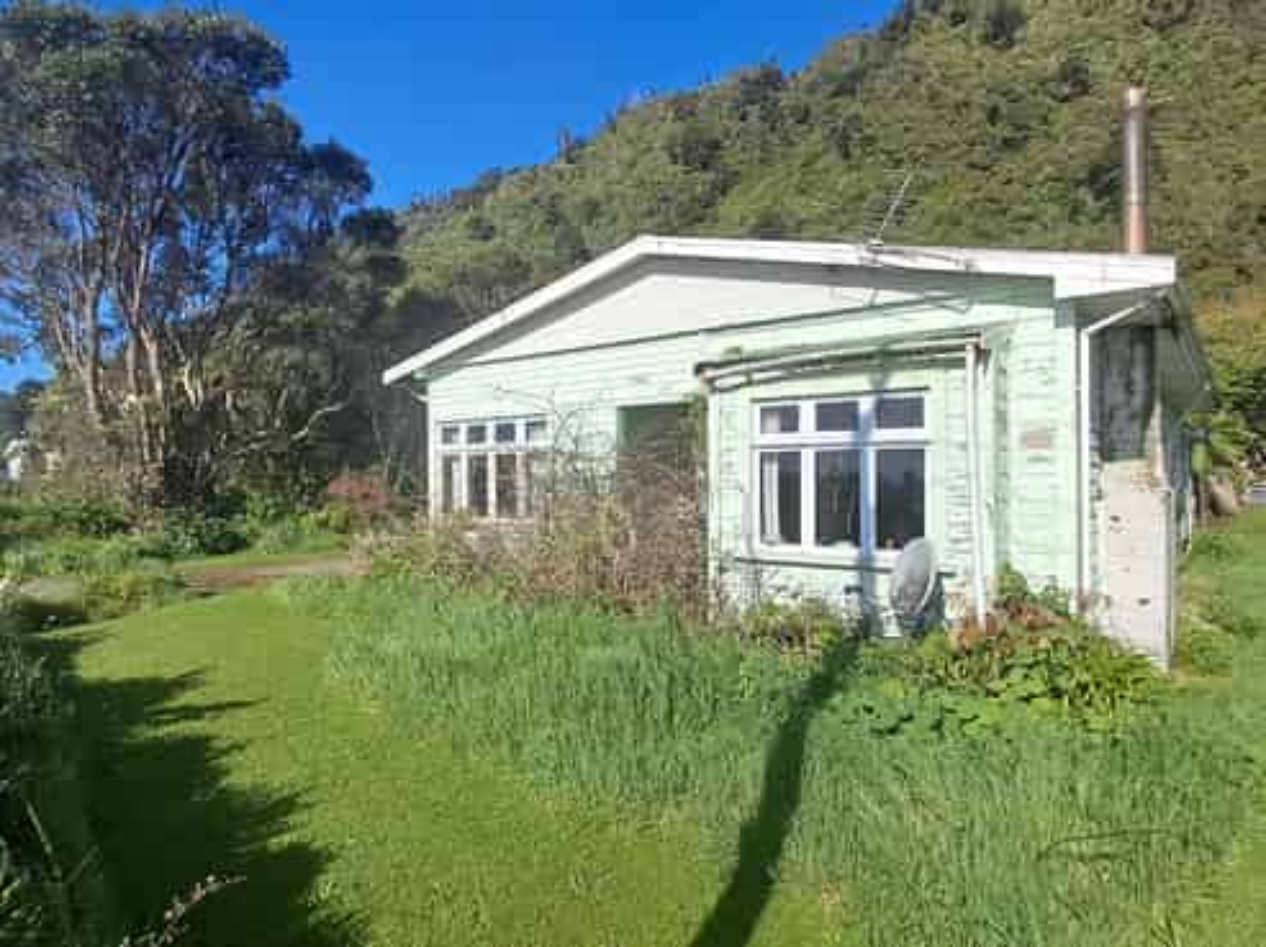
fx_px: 585
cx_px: 633
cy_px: 474
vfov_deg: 78.0
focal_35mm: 16
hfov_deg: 94.5
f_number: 2.2
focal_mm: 1.64
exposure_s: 1/2525
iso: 40
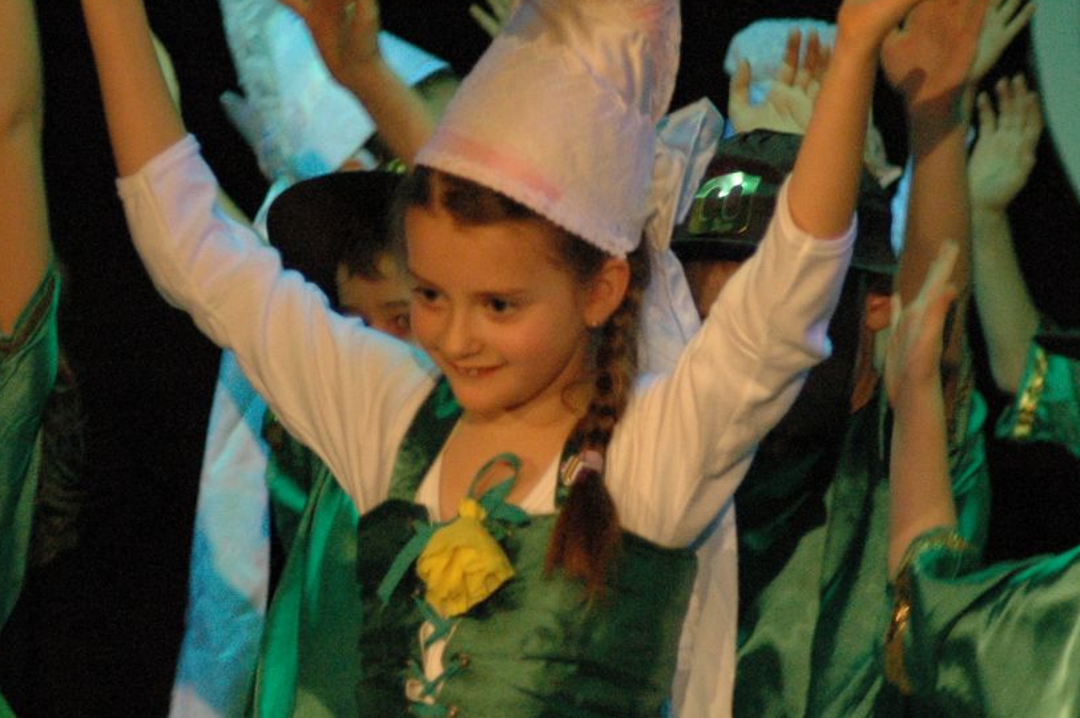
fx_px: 10162
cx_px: 495
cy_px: 372
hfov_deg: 6.1
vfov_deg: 4.0
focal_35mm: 339
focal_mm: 122
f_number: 4.2
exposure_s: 1/40
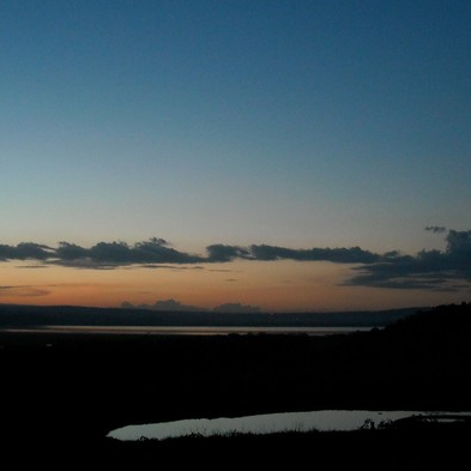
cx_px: 229
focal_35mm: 63
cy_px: 280
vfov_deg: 27.2
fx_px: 970
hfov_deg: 27.3
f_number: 2.8
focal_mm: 5.7
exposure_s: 1/60
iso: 259
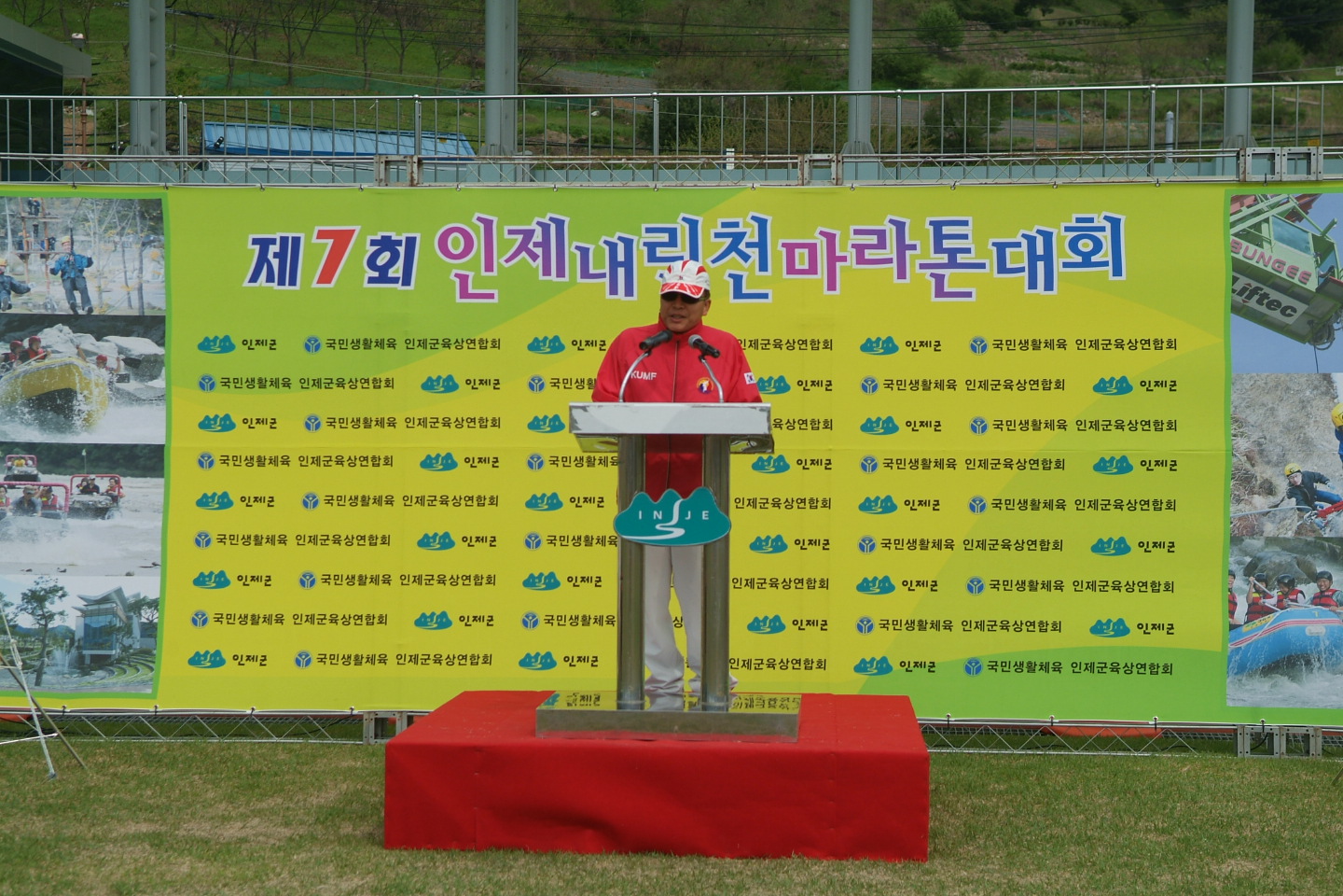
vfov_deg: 20.6
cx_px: 672
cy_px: 448
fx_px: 2462
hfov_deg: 30.5
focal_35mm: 66
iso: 200
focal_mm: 44
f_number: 4
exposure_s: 1/1500
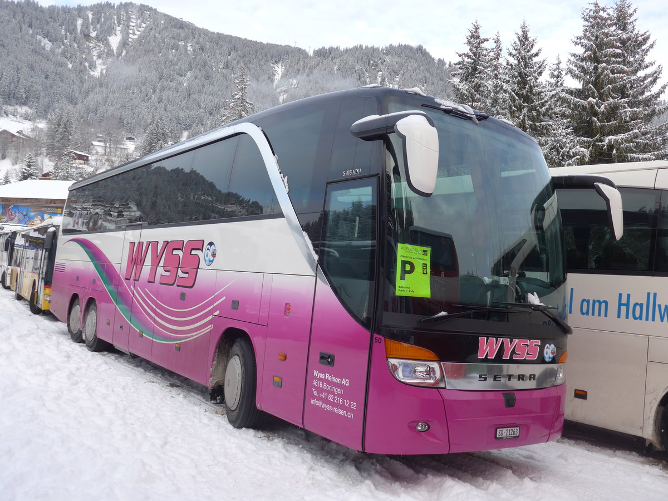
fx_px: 598
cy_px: 250
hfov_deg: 58.4
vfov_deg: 45.4
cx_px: 334
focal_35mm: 31
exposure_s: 1/400
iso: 80
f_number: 2.8
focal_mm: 6.5
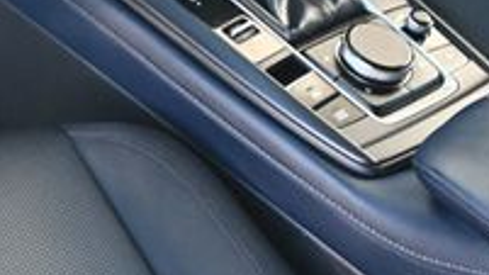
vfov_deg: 11.4
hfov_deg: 20.4
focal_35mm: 100
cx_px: -41
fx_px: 1296
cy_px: -197
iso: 1000
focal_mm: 20
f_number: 3.8
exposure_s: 1/125
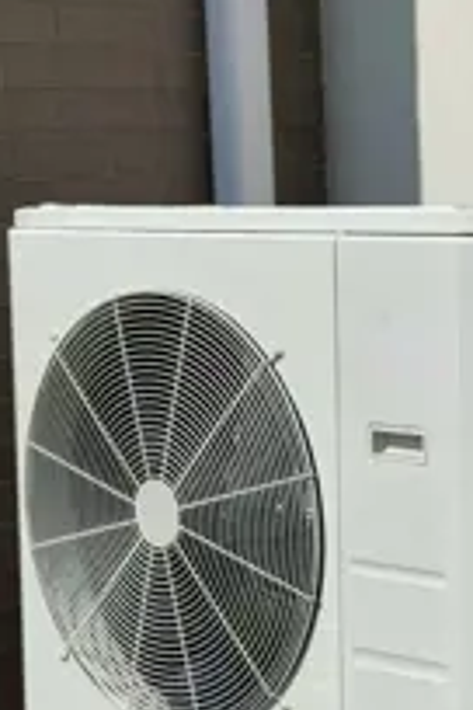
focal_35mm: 99
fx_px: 1951
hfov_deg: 13.6
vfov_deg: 20.6
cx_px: 515
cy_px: 437
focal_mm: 6.76
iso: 64
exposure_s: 1/11364
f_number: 1.78
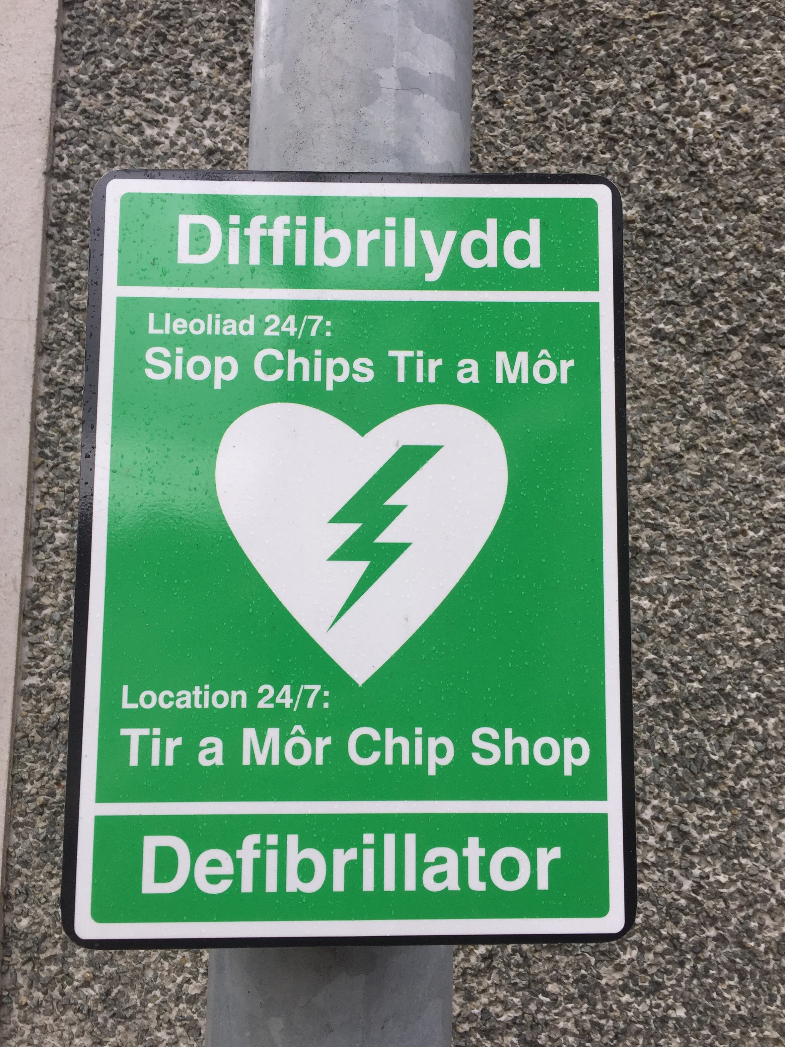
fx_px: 907
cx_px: 380
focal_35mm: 30
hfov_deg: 46.8
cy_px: 517
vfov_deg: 60.0
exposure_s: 1/324
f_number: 2.2
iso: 32
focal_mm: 4.15
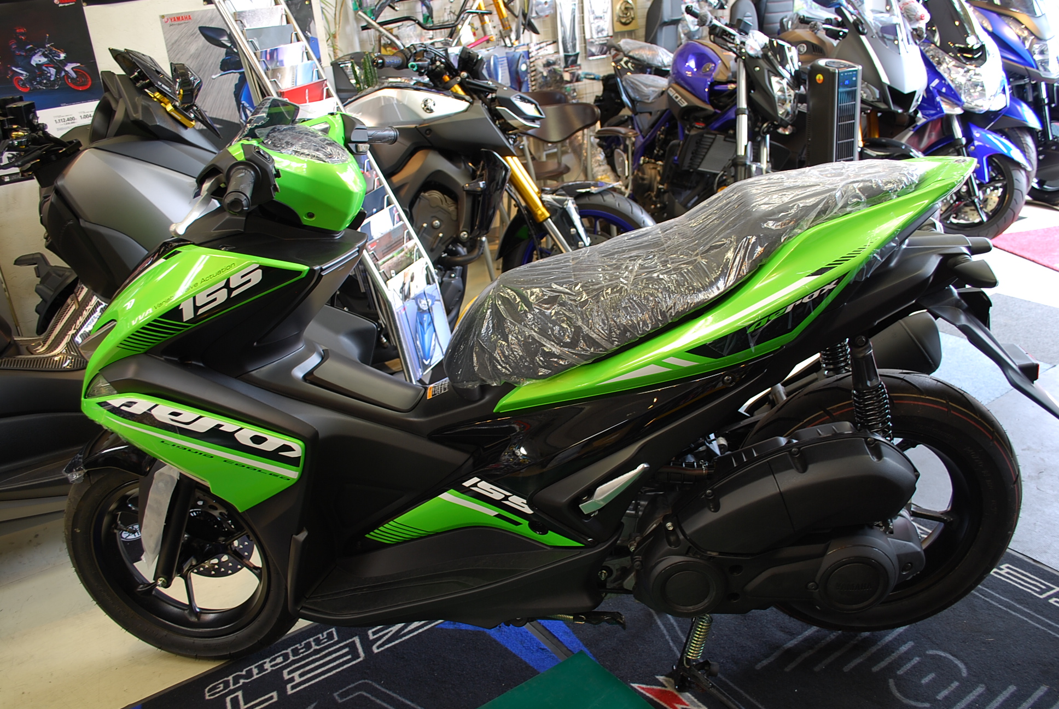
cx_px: 530
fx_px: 884
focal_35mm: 30
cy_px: 354
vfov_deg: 43.7
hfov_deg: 61.9
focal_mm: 20
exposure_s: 1/6
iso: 100
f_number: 5
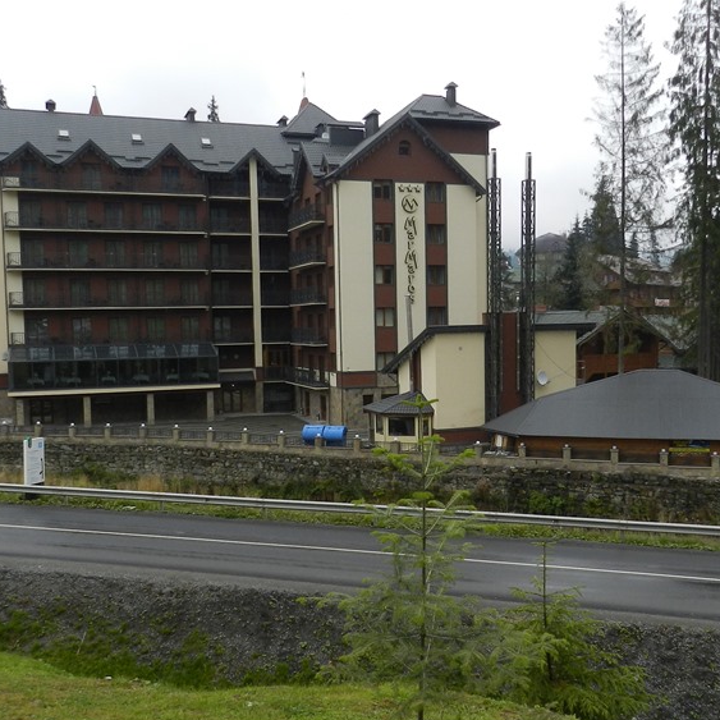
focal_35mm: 37
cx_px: 382
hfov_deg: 44.9
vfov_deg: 44.9
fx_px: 871
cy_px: 387
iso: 160
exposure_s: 1/400
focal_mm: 4
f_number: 3.4
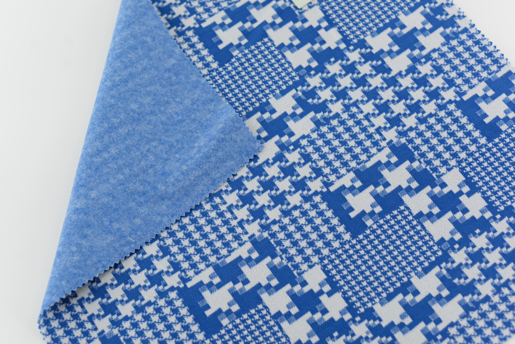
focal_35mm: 50
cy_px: 172
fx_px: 716
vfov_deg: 27.0
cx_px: 258
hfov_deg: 39.6
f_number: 3.5
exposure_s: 1/160
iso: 100
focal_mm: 50
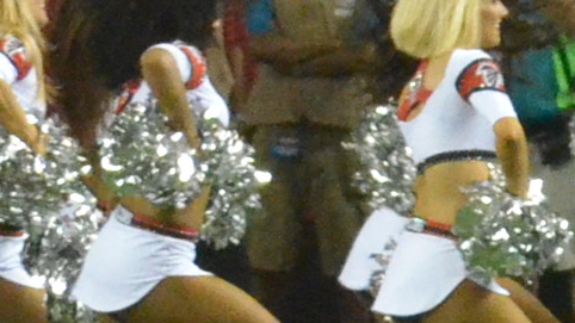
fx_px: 36695
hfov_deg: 0.9
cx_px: 1570
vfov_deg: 0.5
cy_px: 375
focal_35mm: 2407
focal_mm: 200
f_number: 11
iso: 6400
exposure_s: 1/250
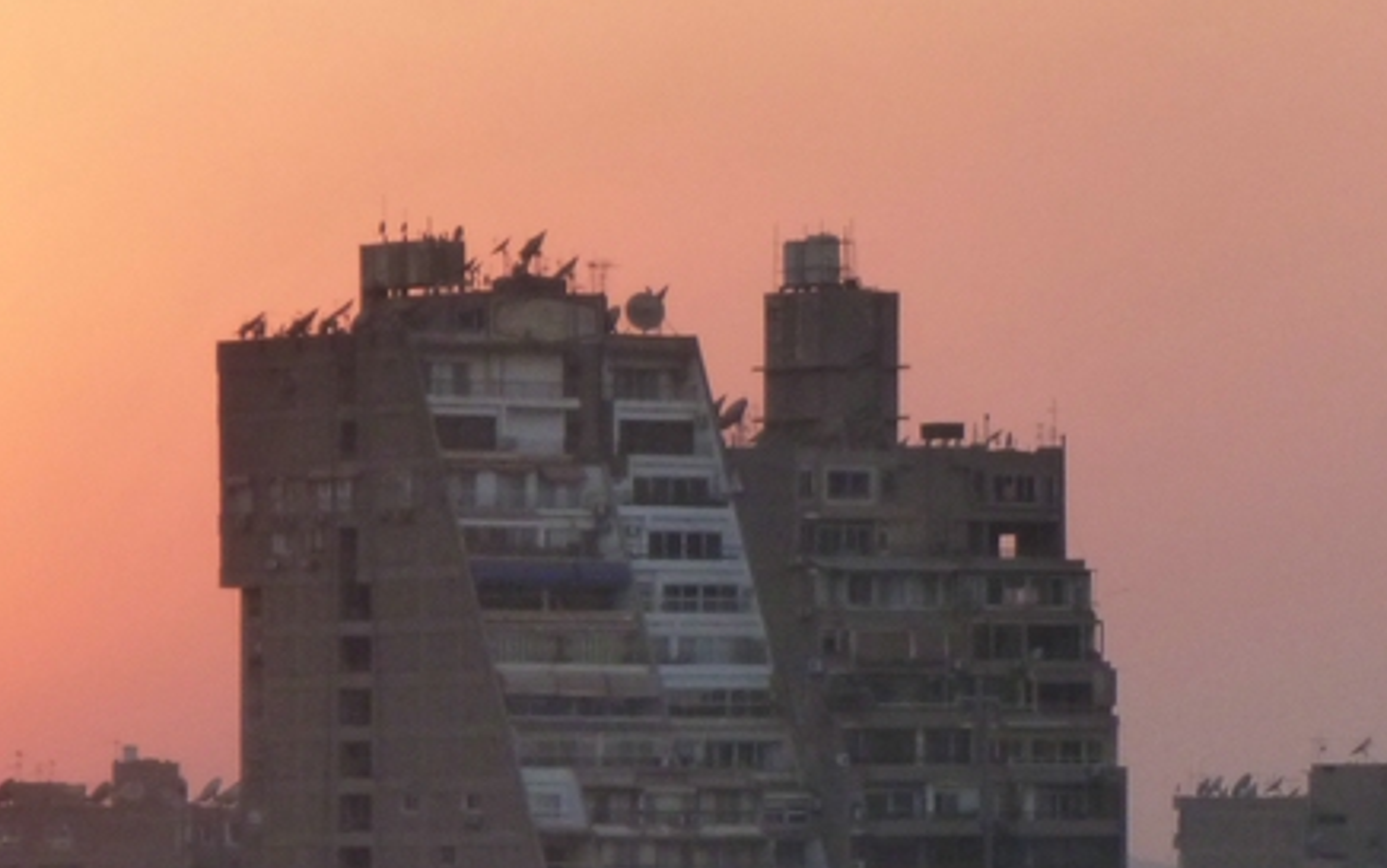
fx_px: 12216
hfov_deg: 6.5
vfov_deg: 4.1
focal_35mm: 323
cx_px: 522
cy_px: 976
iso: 320
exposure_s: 1/80
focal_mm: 23.7
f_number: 5.8
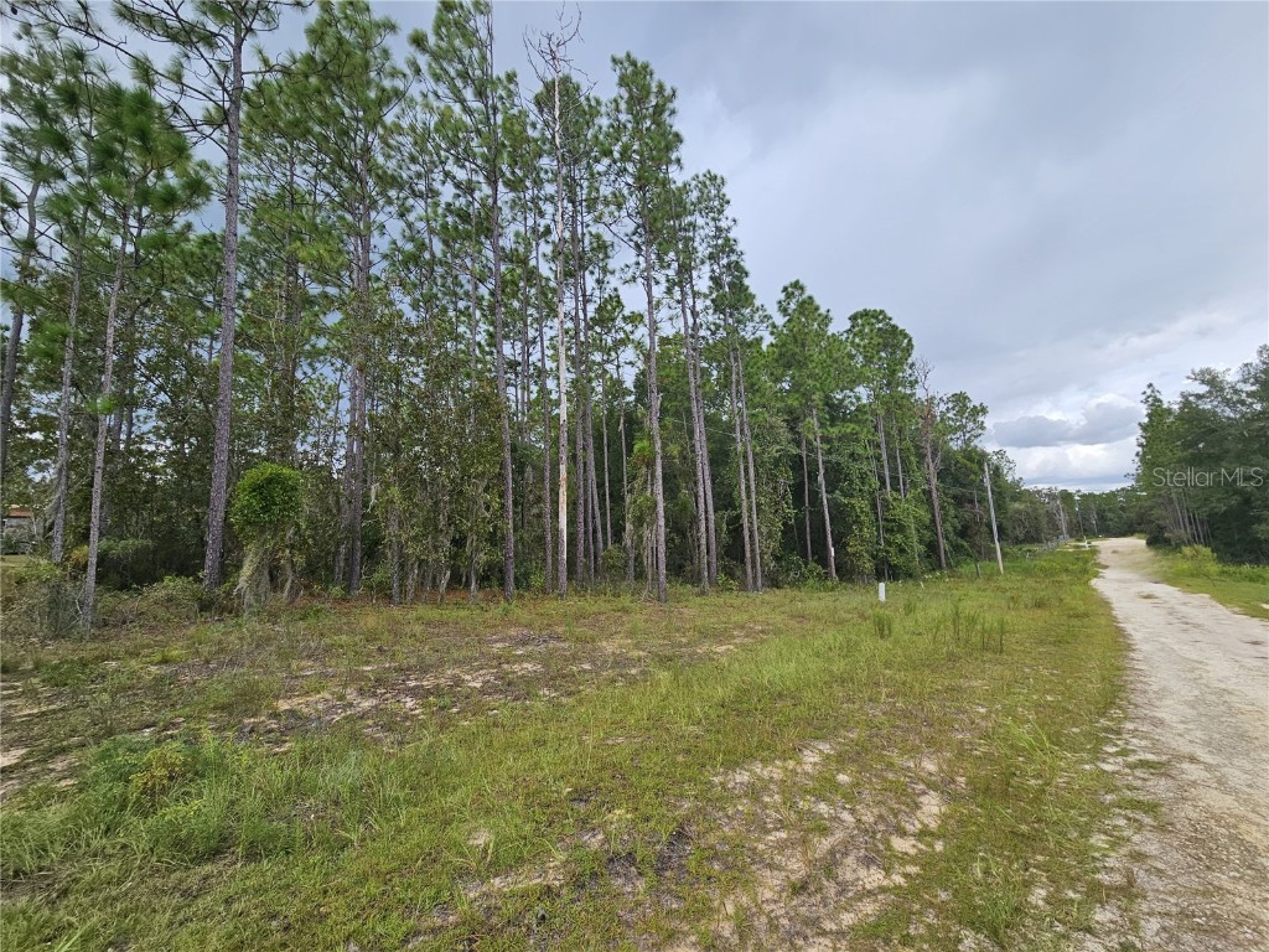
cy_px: 476
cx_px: 634
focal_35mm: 13
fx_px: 477
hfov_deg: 106.2
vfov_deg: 89.9
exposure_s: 1/1008
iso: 50
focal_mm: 2.2
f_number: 2.2
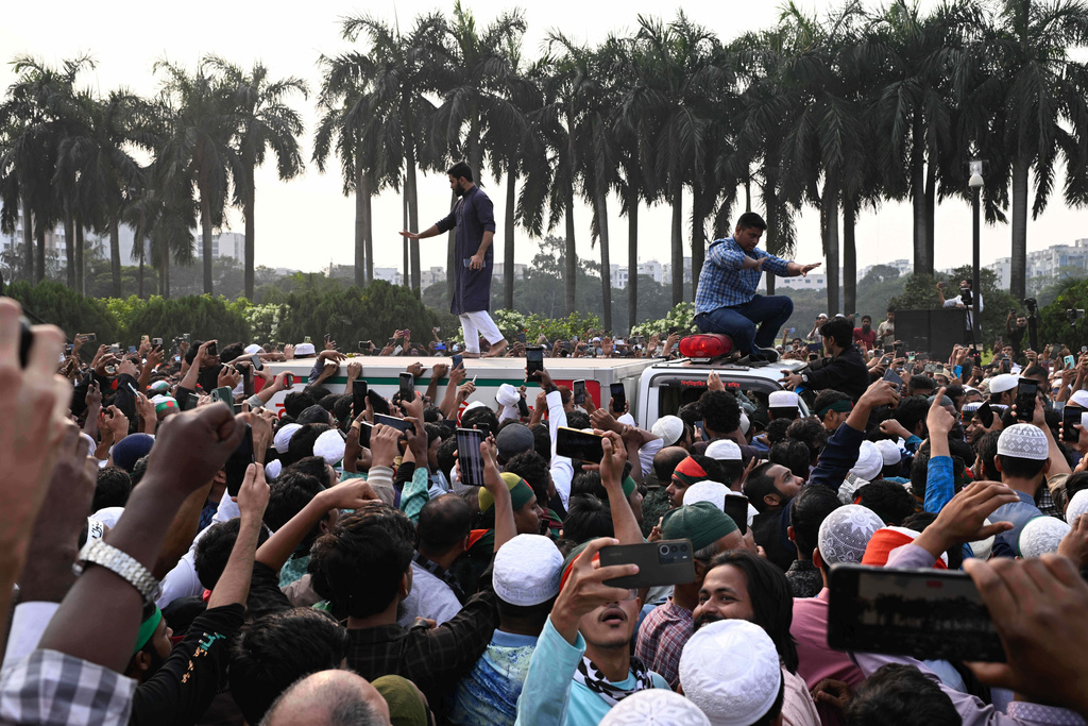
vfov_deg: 37.9
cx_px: 544
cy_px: 363
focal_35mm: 35
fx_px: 1058
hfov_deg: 54.4
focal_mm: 35
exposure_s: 1/250
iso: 200
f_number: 6.3
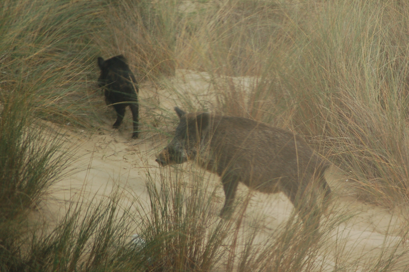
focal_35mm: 568
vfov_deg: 2.4
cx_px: 257
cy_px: 112
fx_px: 6447
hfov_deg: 3.6
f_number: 6.3
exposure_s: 1/800
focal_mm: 300
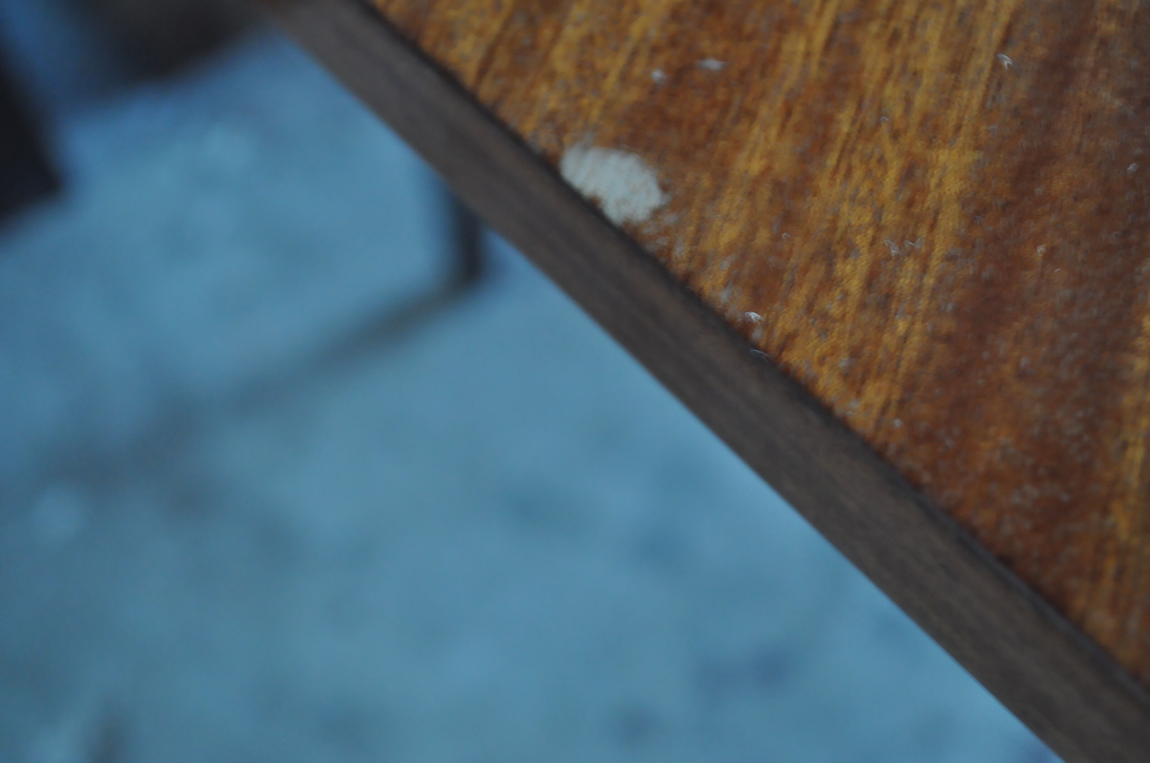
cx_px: 575
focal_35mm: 60
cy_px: 382
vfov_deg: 22.6
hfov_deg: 33.4
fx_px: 1914
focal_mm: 40
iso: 1600
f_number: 5.3
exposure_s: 1/4
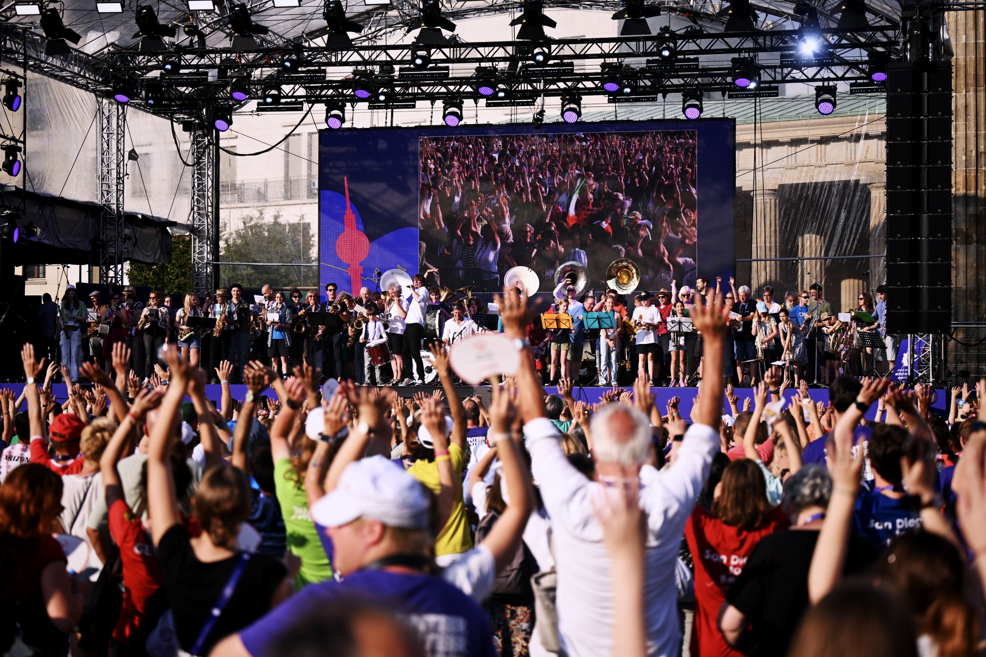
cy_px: 328
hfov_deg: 28.8
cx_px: 493
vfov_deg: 19.5
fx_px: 1917
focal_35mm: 70
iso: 100
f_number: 2.8
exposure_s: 1/2000
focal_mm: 70
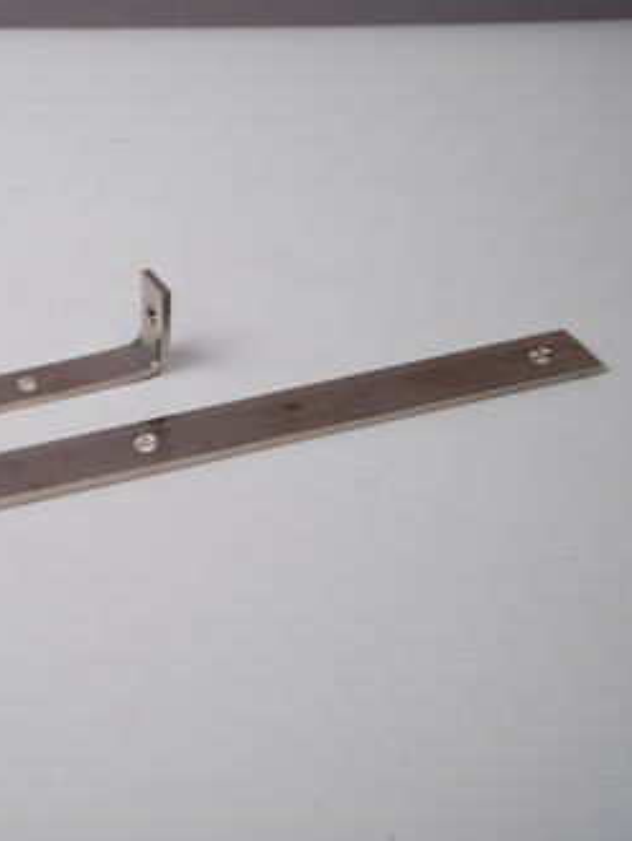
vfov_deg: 27.8
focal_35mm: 70
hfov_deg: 20.6
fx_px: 1702
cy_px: 419
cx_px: 54
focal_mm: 32
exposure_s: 1/125
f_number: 18
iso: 100
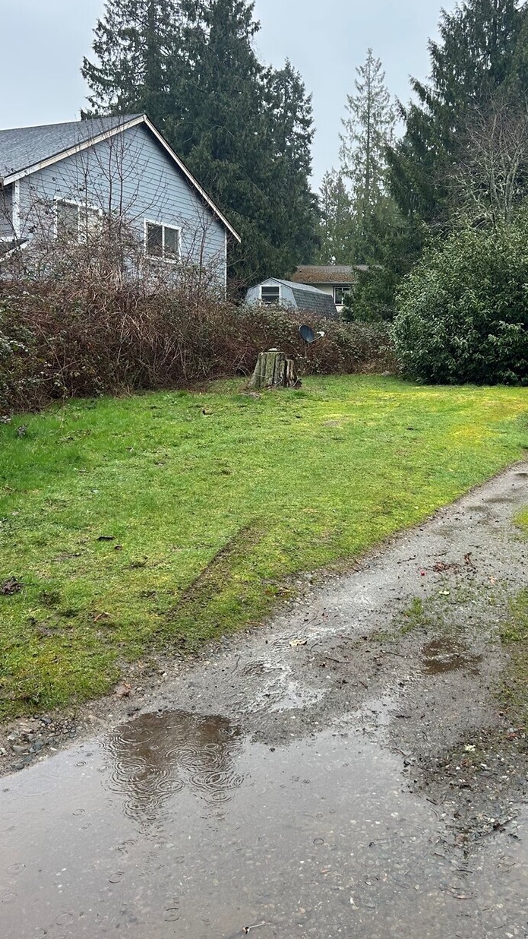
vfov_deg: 59.3
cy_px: 418
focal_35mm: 33
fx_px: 822
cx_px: 400
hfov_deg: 34.8
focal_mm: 5.7
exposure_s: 1/297
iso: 50
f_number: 1.5
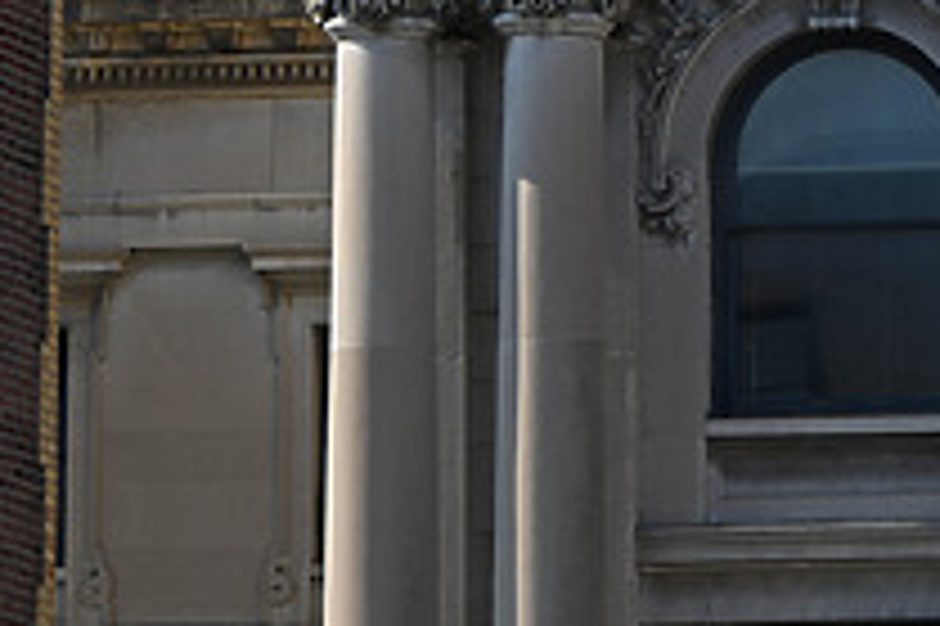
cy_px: -495
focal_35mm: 581
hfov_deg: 3.5
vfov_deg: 2.4
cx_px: 1745
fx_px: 15158
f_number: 9
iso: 100
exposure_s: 1/320
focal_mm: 135
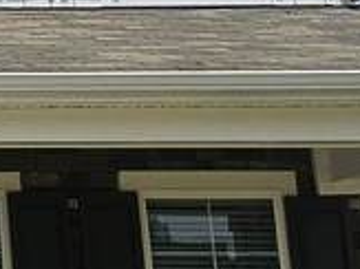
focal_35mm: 181
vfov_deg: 8.1
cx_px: -616
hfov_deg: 9.3
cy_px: -104
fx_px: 1881
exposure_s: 1/1814
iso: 12
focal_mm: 6.3
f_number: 1.7
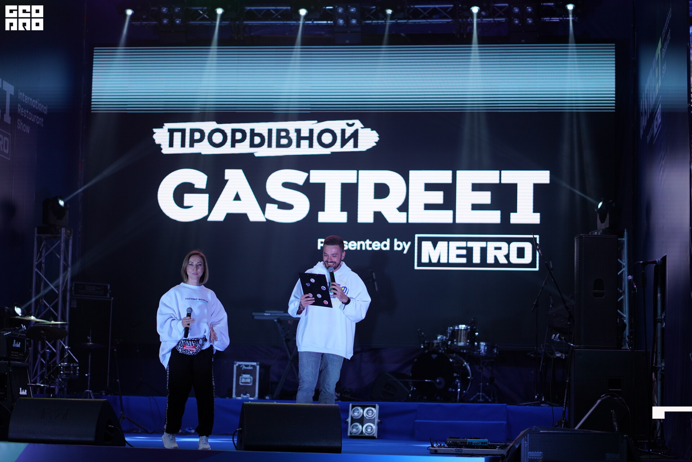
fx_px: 1634
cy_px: 231
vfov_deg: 16.1
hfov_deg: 23.9
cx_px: 346
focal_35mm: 85
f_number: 1.8
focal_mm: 85
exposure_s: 1/2500
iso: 500
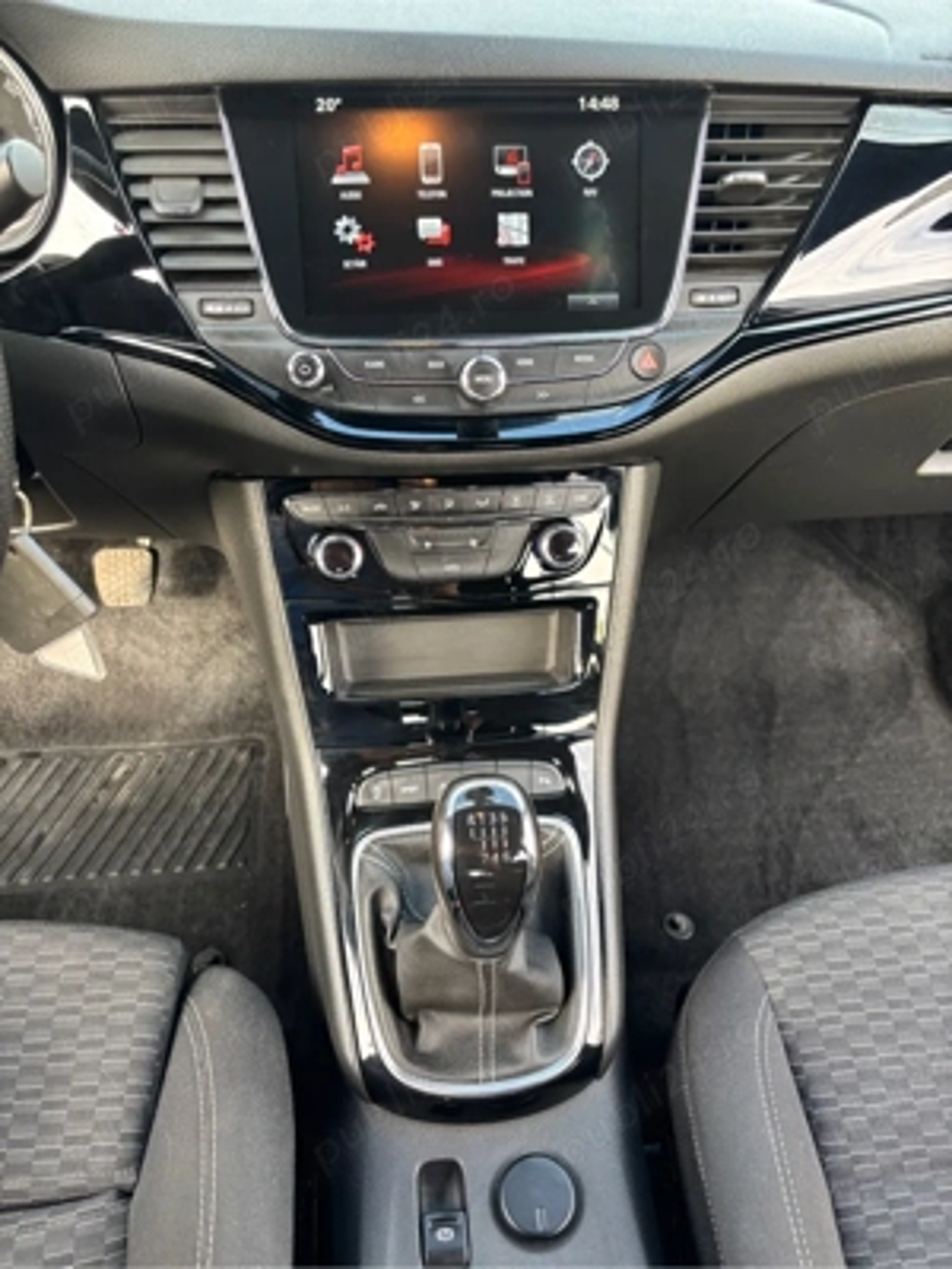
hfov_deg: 53.1
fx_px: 953
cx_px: 476
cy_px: 634
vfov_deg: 67.3
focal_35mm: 26
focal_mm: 5.96
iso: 125
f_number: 1.6
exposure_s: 1/114
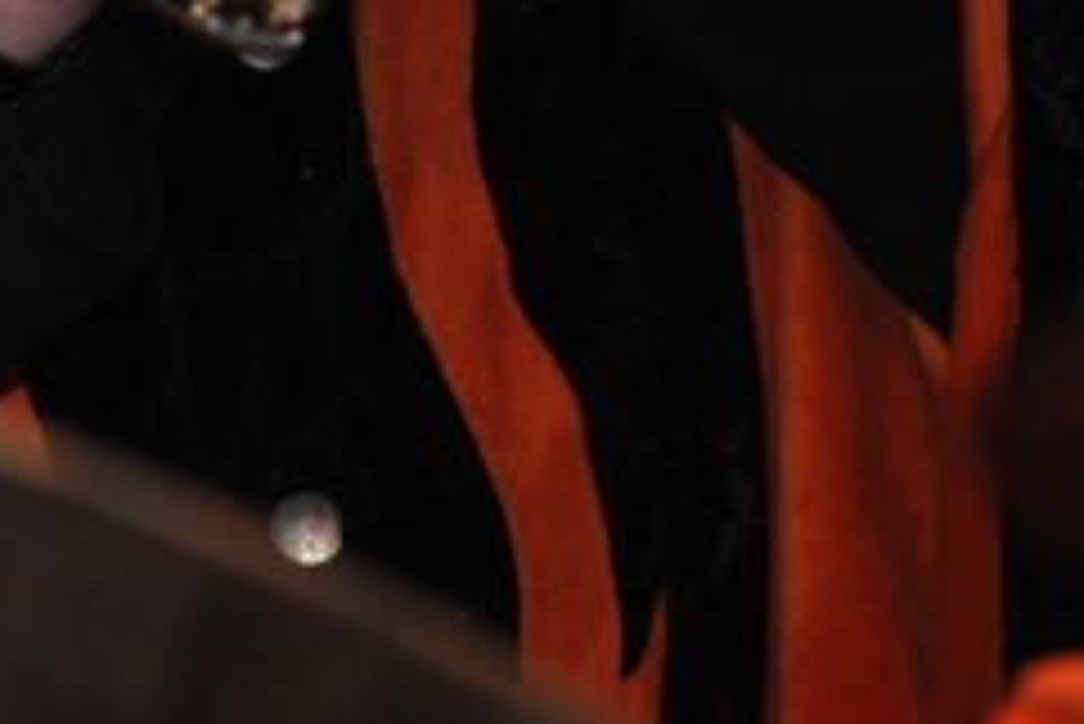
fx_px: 19192
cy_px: -618
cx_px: 54
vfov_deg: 2.2
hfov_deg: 3.2
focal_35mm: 637
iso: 200
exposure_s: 1/60
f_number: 5.6
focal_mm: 100
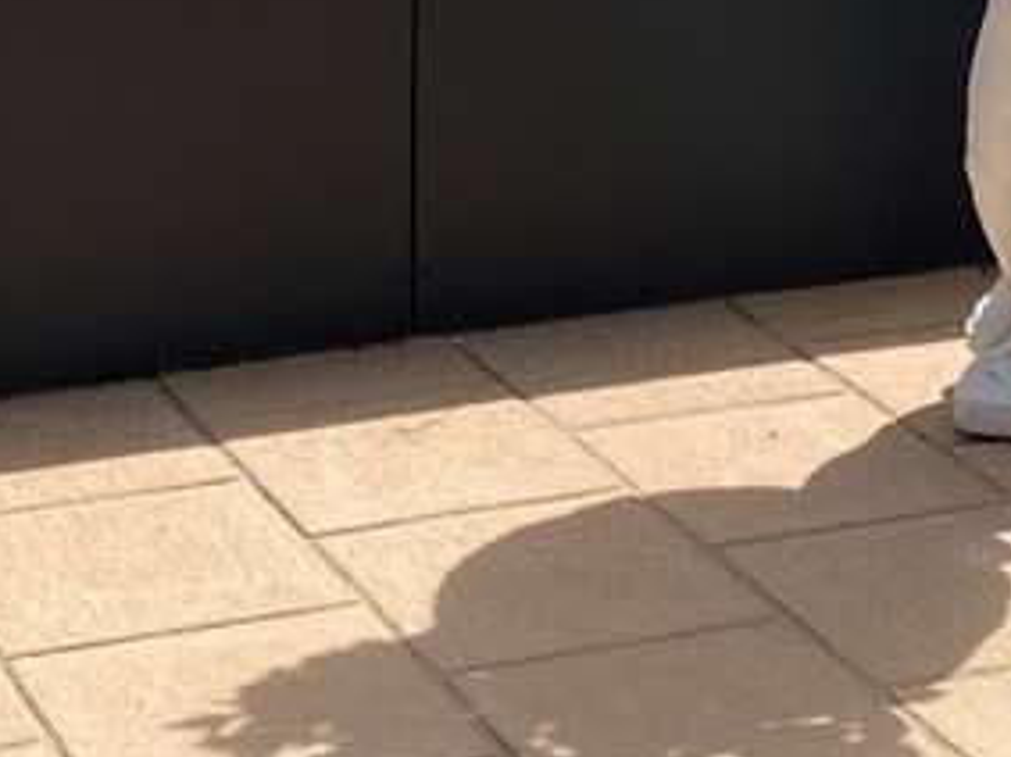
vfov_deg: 15.4
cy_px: -30
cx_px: 552
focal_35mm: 94
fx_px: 2744
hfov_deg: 20.9
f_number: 1.8
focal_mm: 4.25
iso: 32
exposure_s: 1/3984
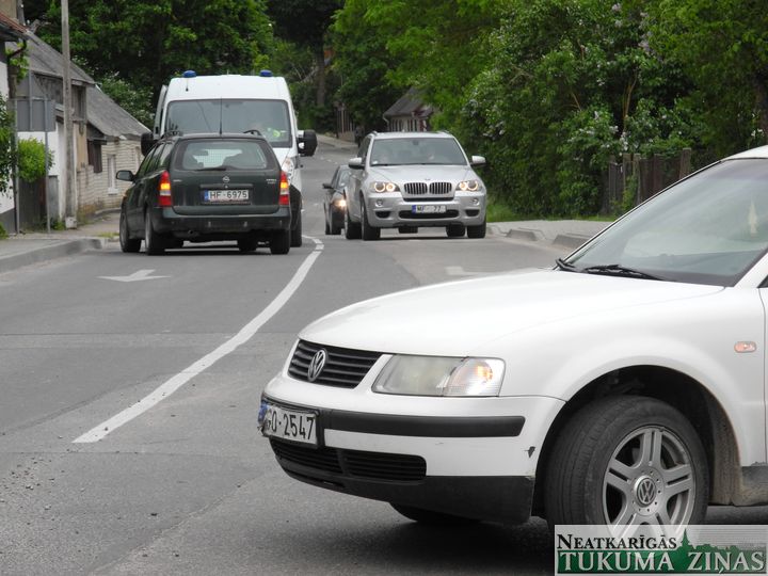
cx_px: 384
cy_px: 288
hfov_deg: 11.4
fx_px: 3838
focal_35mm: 173
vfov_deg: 8.6
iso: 100
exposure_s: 1/125
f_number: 7.1
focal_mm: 37
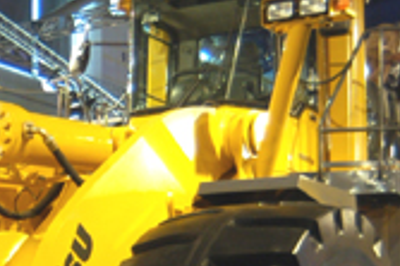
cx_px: -101
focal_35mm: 97
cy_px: 380
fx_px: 1077
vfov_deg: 13.4
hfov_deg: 19.6
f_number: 3.5
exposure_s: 1/20
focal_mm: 18
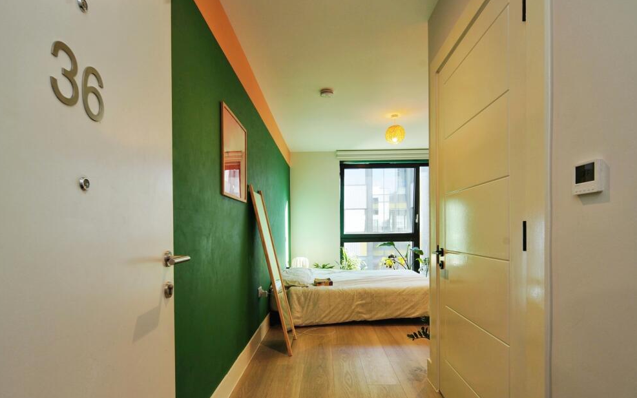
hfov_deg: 91.1
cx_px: 324
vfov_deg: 65.0
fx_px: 312
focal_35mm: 18
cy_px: 204
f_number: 7.1
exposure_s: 1/40
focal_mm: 17
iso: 640
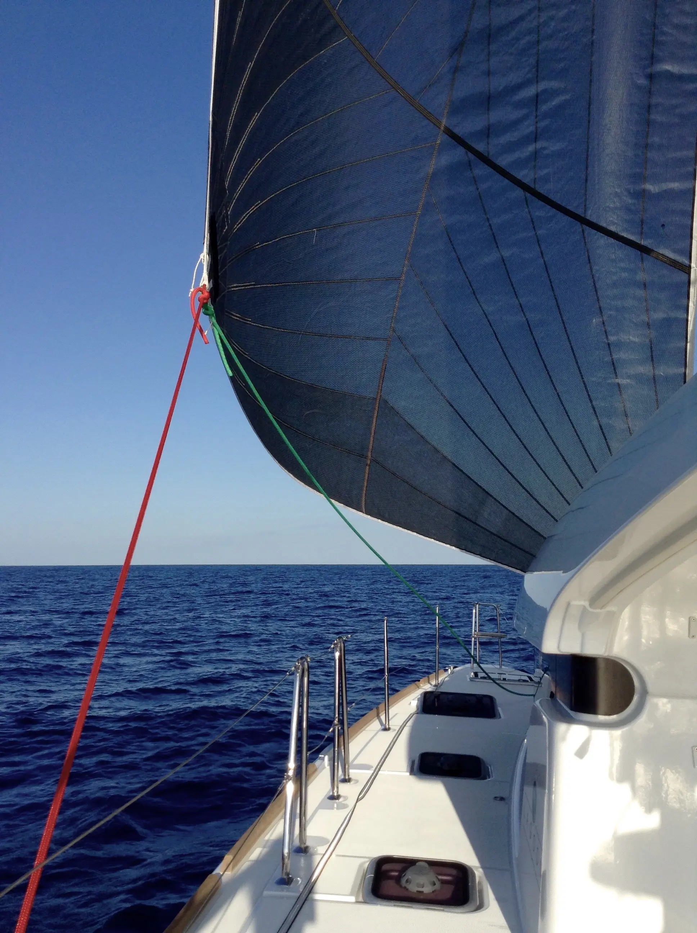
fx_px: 888
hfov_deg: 42.8
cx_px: 348
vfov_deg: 55.4
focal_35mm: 33
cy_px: 466
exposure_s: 1/1318
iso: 25
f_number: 2.4
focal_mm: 3.3
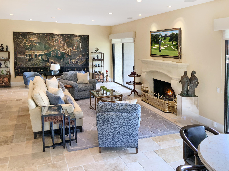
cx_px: 114
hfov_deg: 61.7
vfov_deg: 48.2
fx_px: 192
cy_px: 86
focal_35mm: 29
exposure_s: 1/60
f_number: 1.8
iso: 80
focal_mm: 3
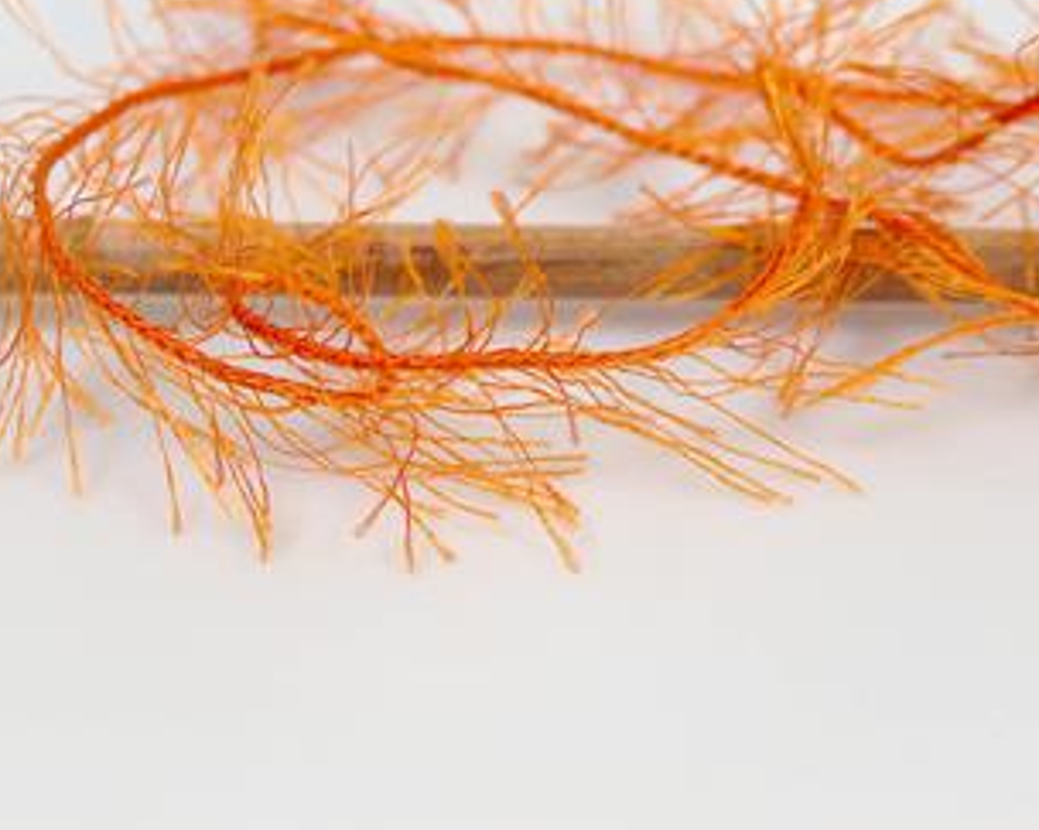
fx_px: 3320
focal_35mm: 108
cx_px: 465
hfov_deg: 17.8
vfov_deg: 14.3
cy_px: 350
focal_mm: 17.25
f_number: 2.9
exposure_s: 1/25.6
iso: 200
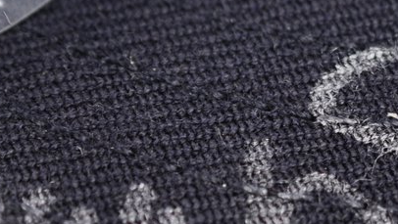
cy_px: 173
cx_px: 541
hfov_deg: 8.0
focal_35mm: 264
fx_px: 2788
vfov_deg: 4.6
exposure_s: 1/40
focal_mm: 40
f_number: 3.2
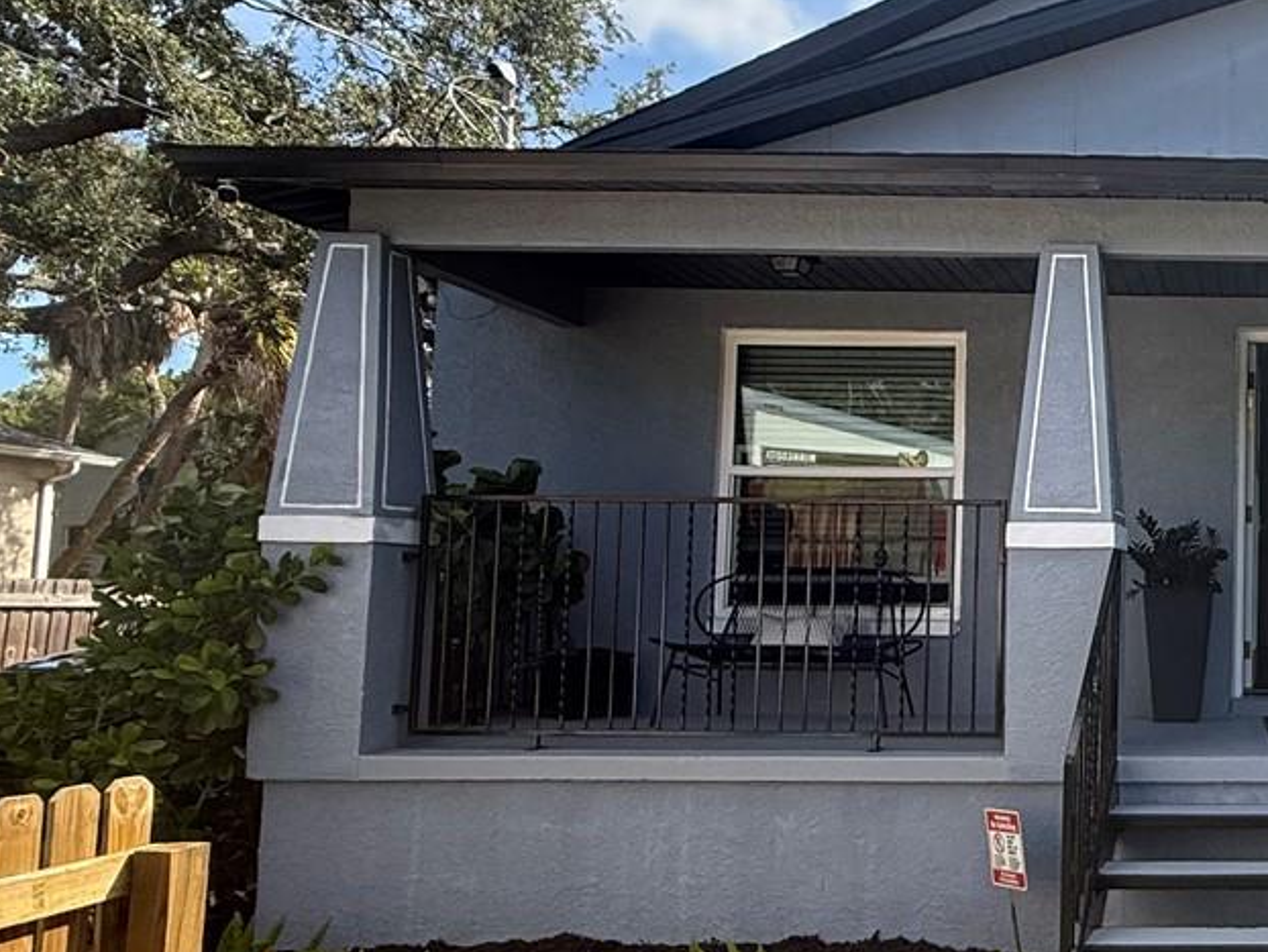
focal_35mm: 36
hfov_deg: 42.7
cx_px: 1321
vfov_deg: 39.7
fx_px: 1319
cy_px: 499
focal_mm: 2.22
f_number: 2.2
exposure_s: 1/686
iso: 64
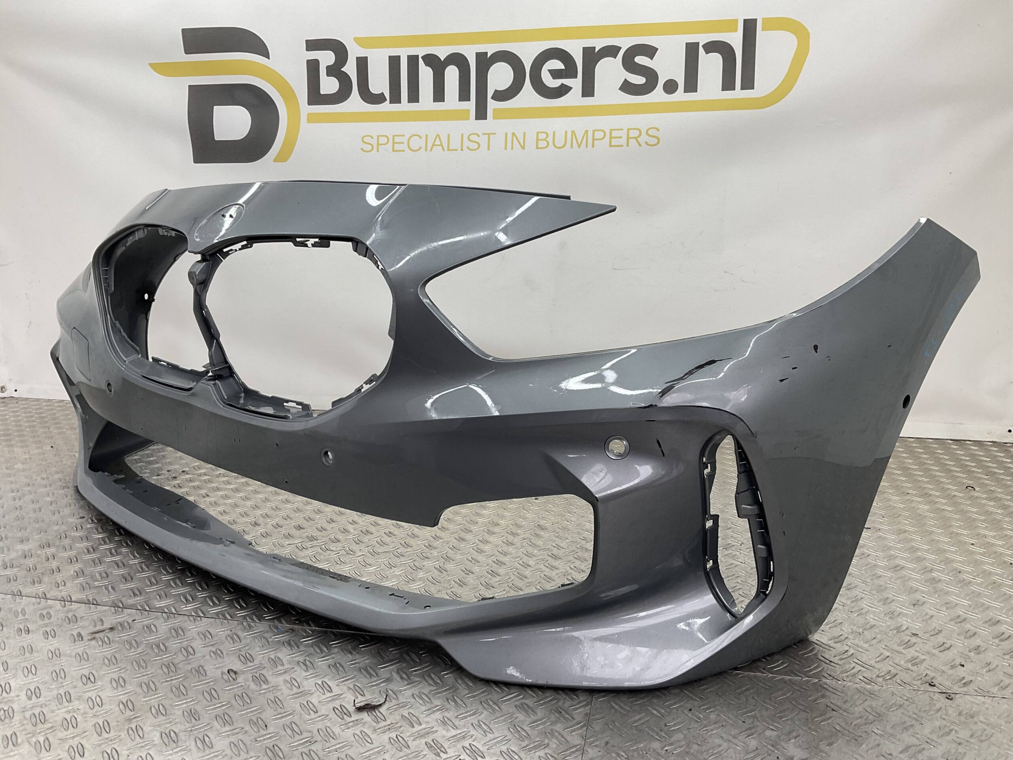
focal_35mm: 29
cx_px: 506
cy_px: 380
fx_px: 849
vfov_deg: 48.2
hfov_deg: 61.7
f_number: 1.8
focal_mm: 3
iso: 25
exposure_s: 1/120
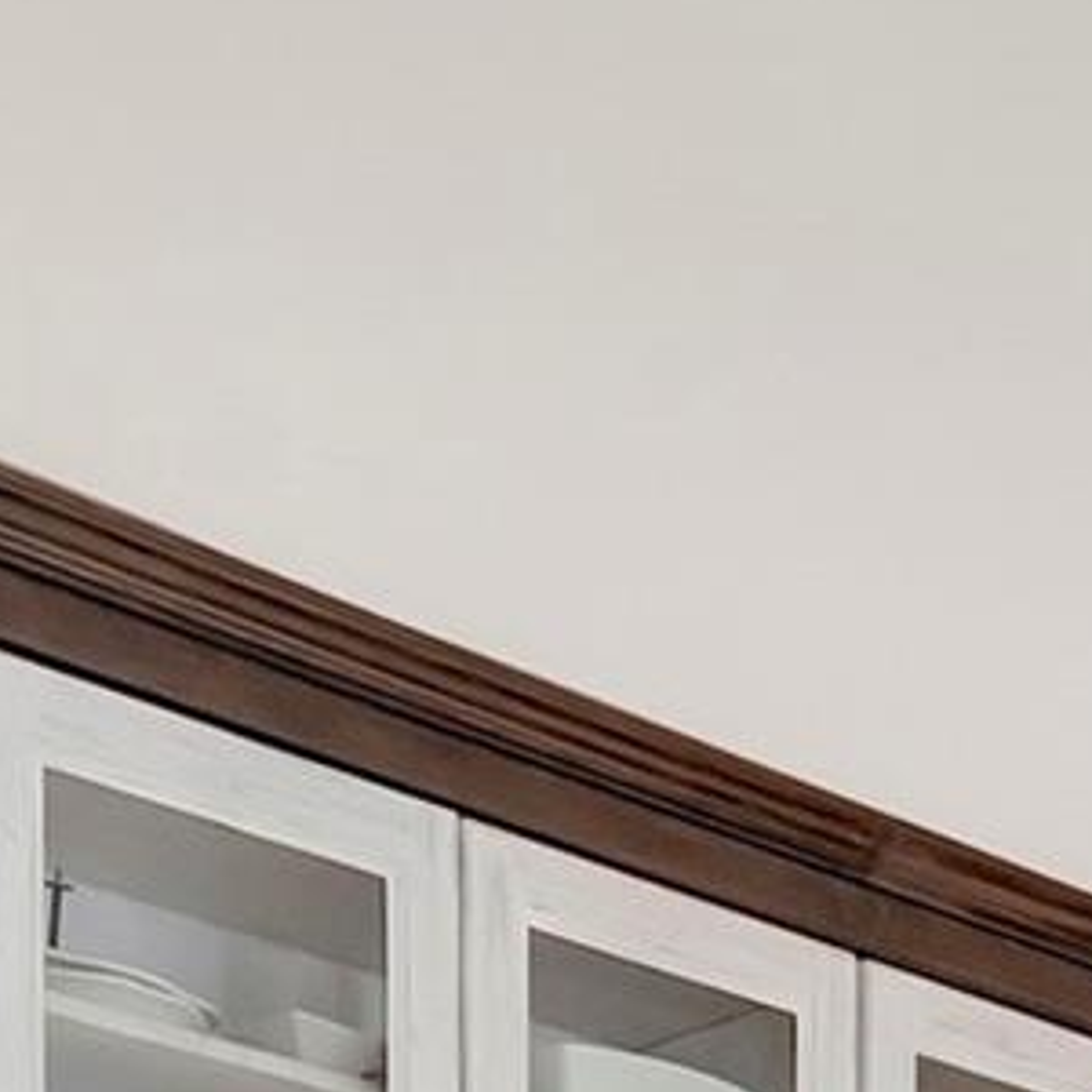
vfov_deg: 16.1
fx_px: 3105
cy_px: 2108
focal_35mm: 87
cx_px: 1030
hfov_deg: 19.5
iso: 1100
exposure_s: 1/15
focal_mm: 10
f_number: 8
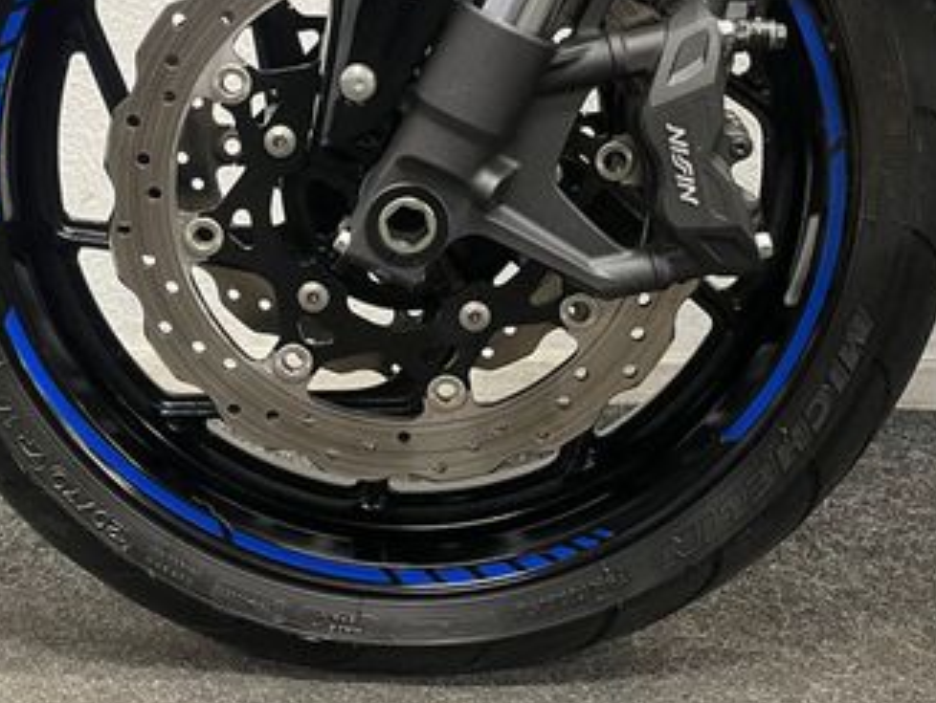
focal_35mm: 51
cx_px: 379
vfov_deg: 27.8
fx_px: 1380
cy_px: 106
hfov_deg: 37.3
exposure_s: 1/50
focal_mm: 5.1
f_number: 1.6
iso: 250
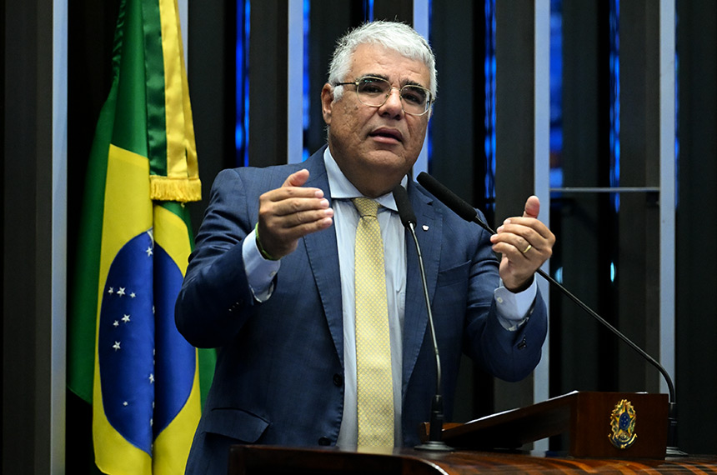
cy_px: 238
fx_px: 3976
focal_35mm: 200
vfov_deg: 6.8
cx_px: 358
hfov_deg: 10.3
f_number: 4
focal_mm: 200
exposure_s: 1/160
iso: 5000
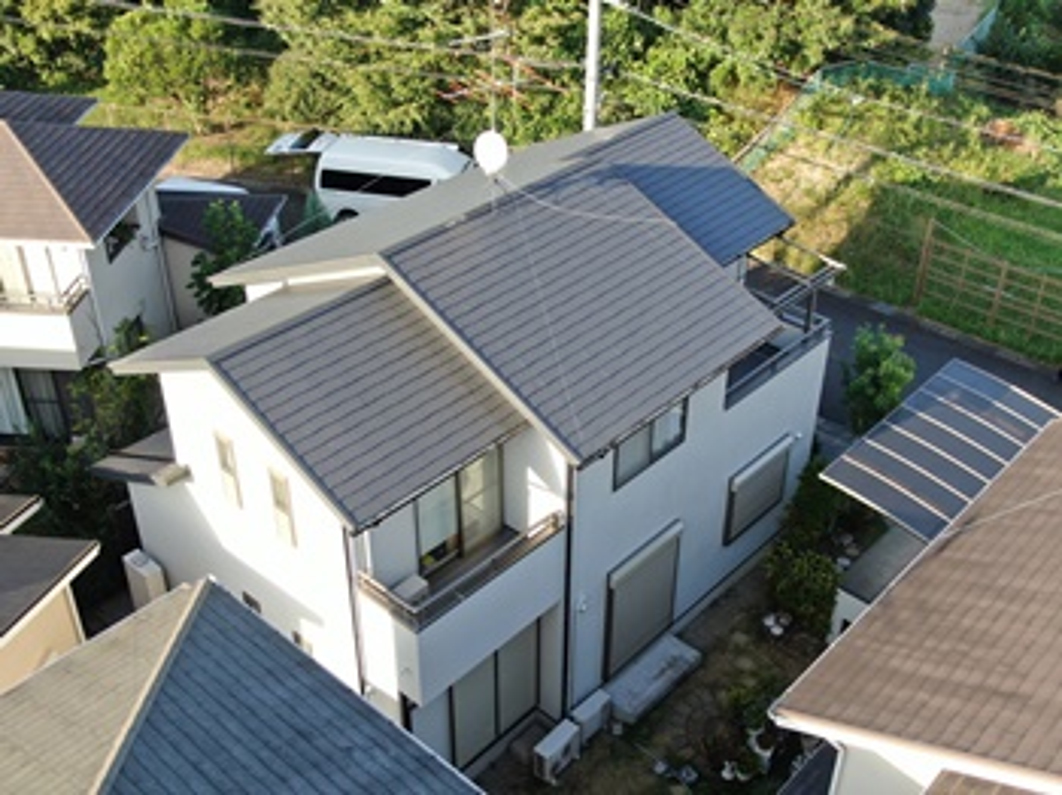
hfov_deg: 47.9
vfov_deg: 36.8
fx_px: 1196
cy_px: 398
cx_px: 531
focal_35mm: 39
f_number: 3.4
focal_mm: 6.77
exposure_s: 1/200
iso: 100
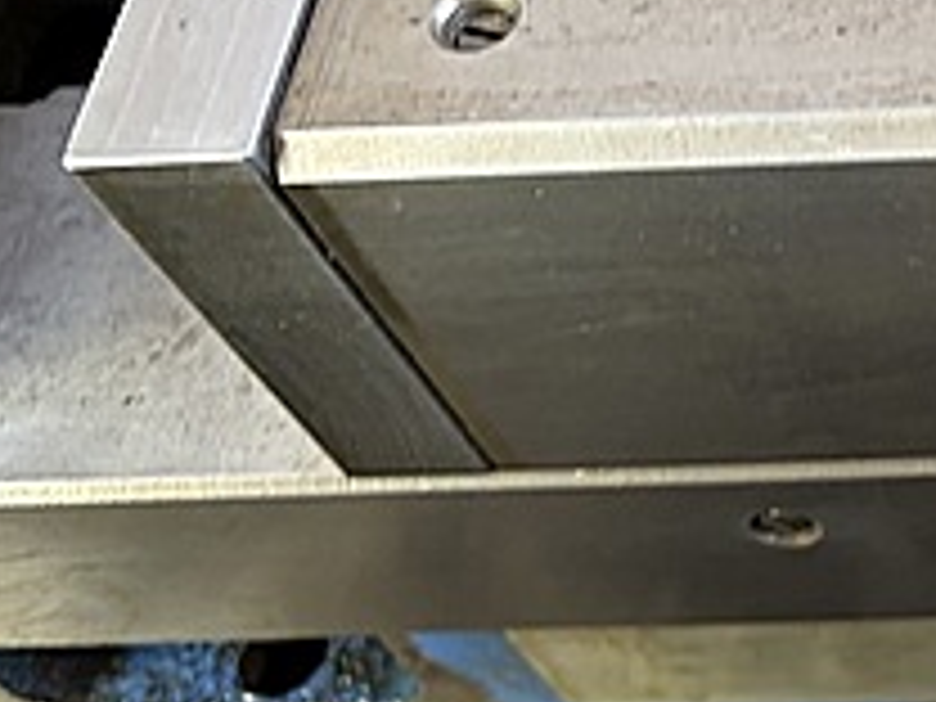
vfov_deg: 18.2
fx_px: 2163
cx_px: 1368
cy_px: 81
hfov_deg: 21.0
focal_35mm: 80
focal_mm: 5.96
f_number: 1.6
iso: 125
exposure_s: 1/62
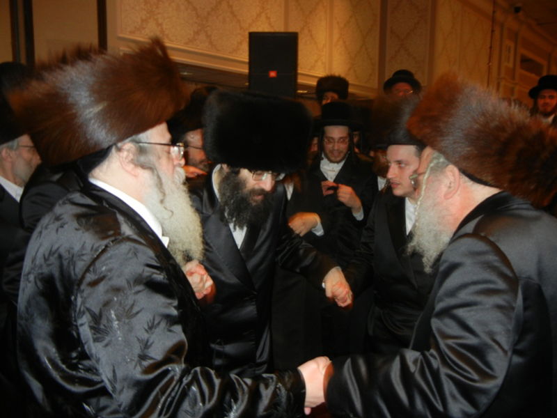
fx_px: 483
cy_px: 209
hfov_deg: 60.0
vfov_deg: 46.8
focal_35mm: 30
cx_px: 278
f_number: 3.5
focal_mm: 5.4
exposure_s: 1/30
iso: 200
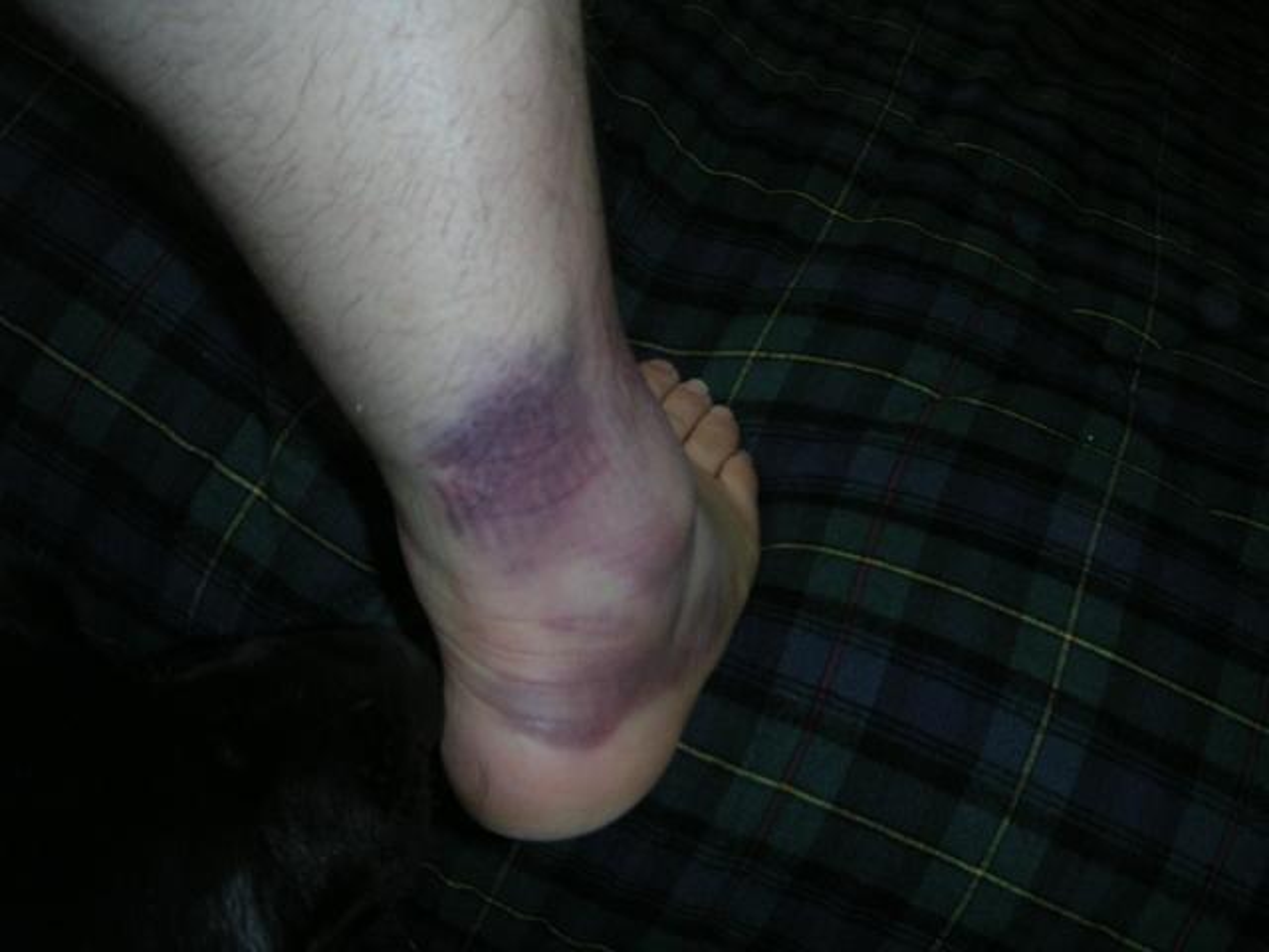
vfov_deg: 37.7
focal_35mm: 38
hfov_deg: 49.0
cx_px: 634
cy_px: 476
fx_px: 1393
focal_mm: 6
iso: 160
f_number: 2.8
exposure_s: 1/45
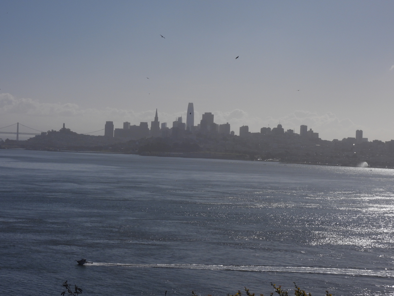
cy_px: 148
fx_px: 1195
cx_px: 197
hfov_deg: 18.7
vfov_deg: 14.1
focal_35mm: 105
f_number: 8
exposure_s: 1/1600
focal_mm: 18.7
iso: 100
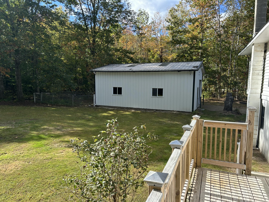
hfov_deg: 67.3
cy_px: 101
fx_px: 202
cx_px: 134
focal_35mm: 26
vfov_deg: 53.1
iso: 50
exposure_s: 1/1468
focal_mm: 5.7
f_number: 1.5
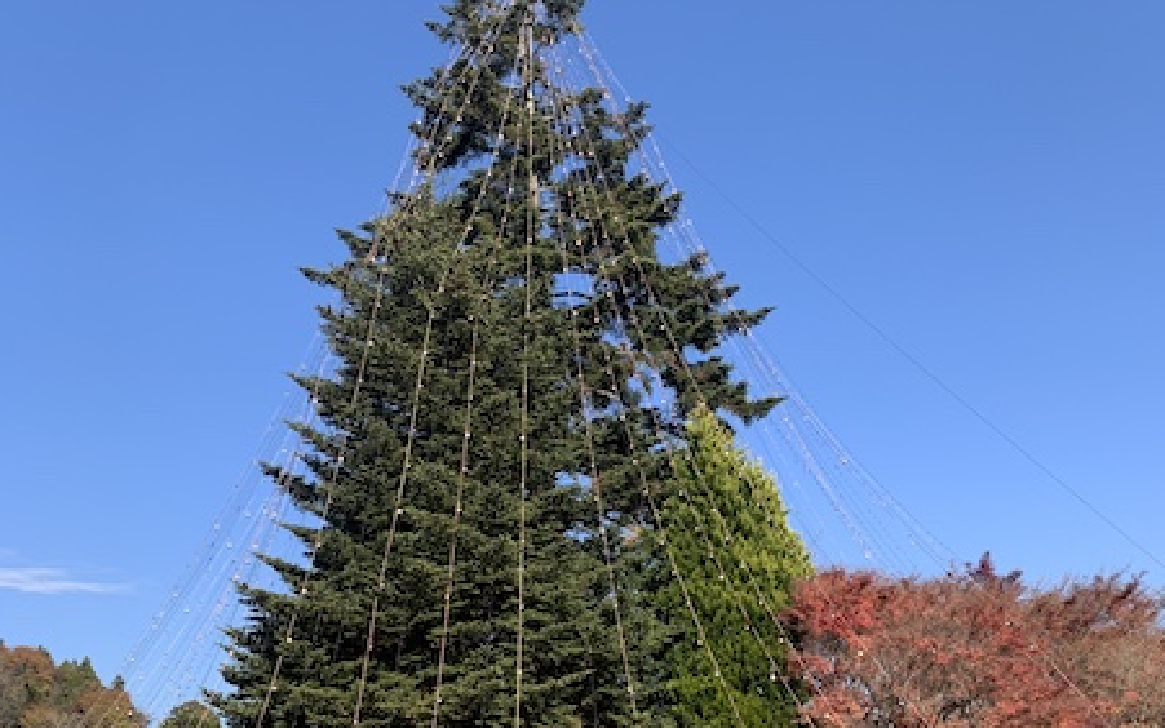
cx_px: 581
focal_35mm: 37
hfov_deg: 52.7
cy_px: 461
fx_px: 1175
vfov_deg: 34.2
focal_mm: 4.25
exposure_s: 1/1250
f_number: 1.8
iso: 25
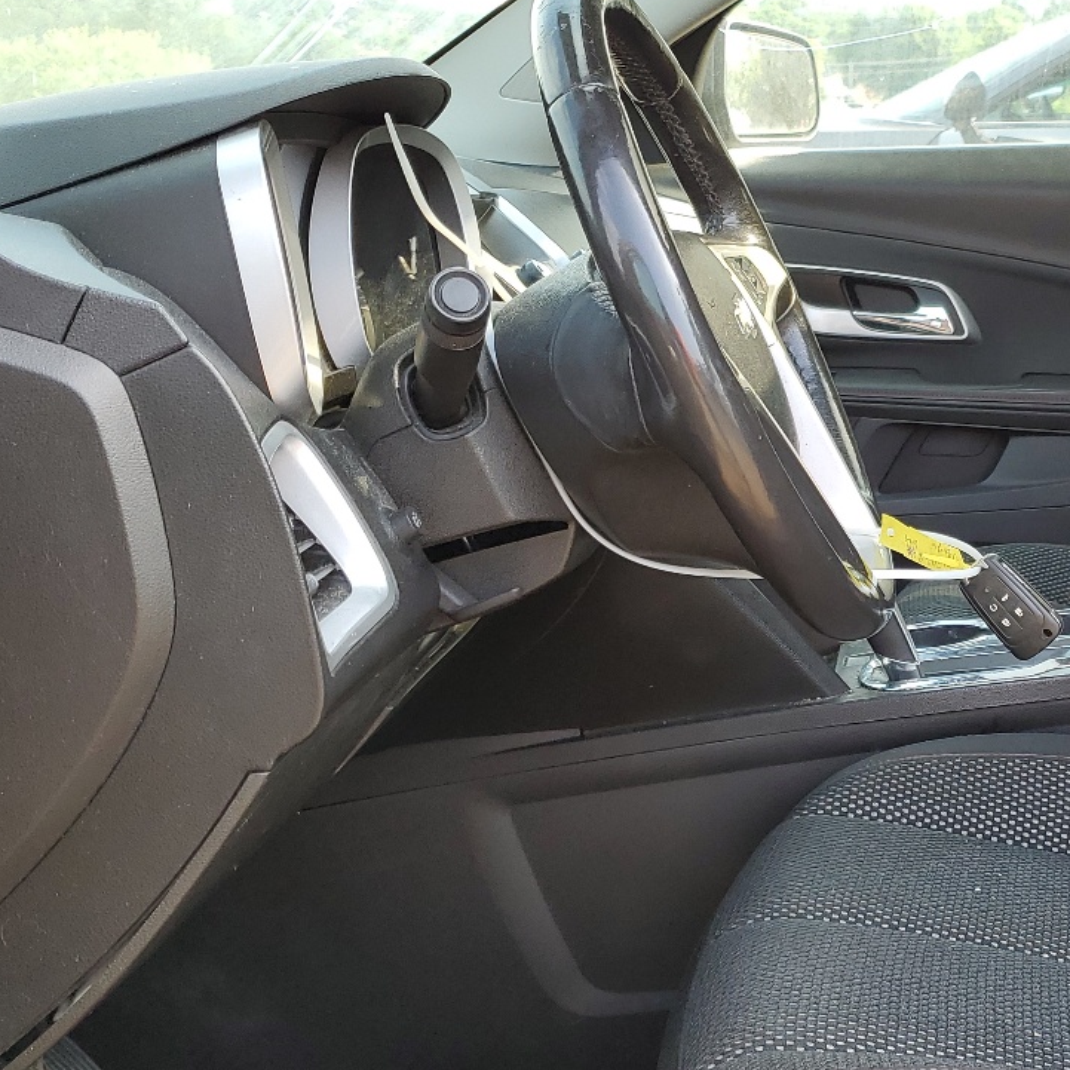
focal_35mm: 51
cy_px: 631
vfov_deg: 33.3
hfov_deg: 31.7
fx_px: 1784
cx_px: 977
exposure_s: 1/233
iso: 50
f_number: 1.5
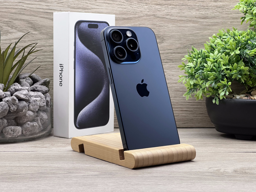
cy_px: 96
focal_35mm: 77
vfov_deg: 19.1
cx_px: 128
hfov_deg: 25.3
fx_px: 569
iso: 100
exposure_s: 1/100
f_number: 2.8
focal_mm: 9
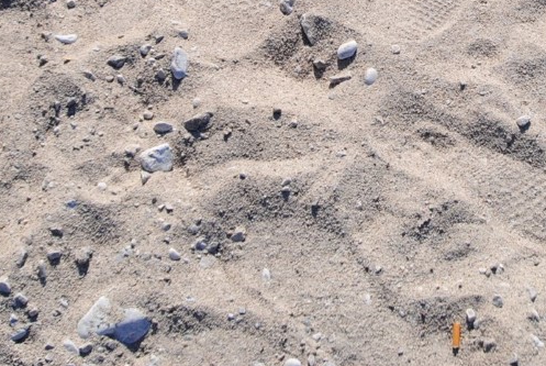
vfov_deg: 16.1
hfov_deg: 23.9
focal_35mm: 83
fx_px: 1261
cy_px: -29
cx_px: 465
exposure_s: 1/250
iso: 100
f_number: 8
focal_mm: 24
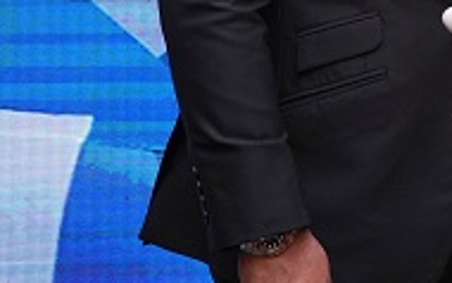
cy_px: -138
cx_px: 766
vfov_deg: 8.8
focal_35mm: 146
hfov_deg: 13.2
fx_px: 1800
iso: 1600
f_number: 5
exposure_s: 1/200
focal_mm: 39
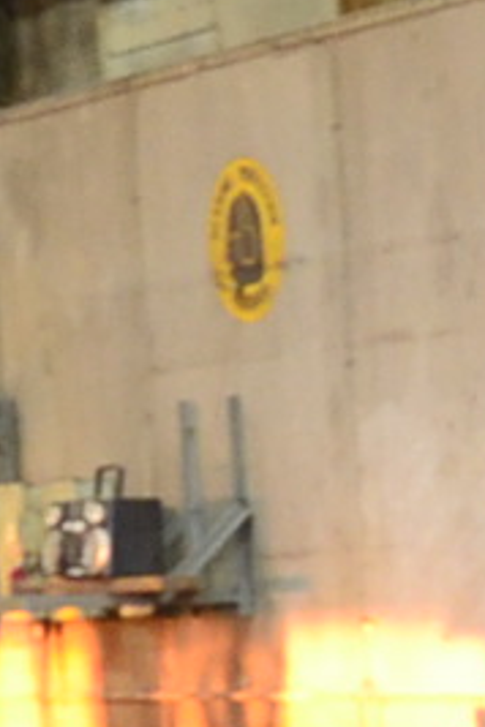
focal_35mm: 207
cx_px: 1044
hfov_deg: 6.4
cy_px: 1220
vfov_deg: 9.5
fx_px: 4183
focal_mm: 16
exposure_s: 1/10
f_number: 4
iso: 800
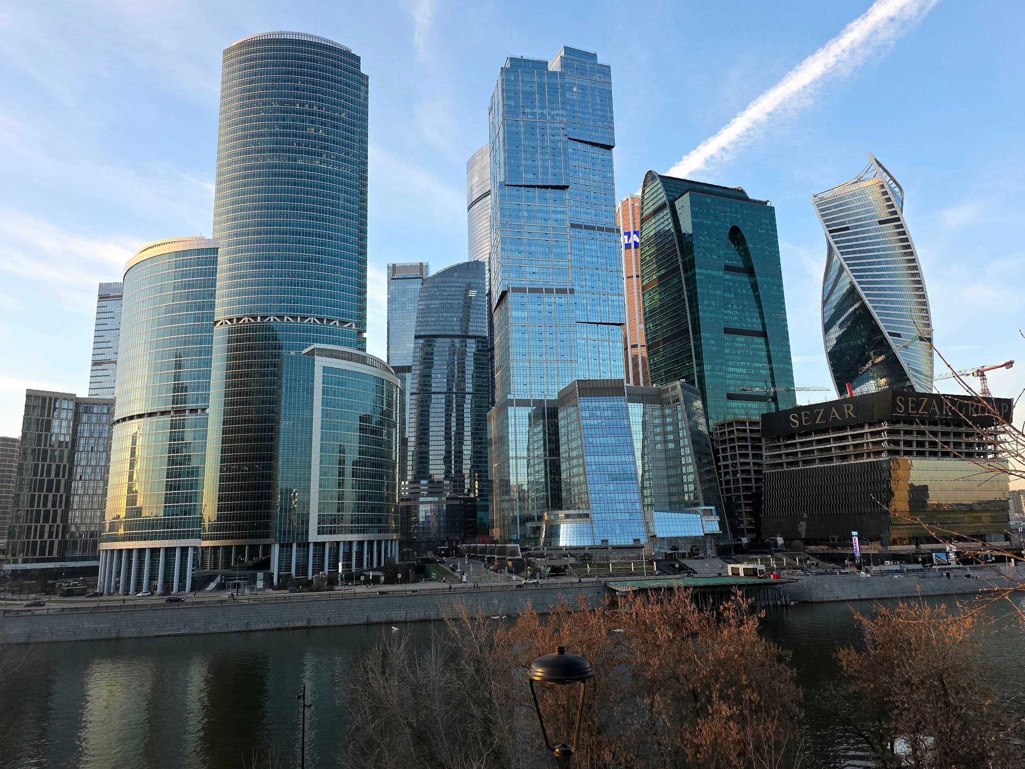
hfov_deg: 73.9
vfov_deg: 58.9
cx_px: 512
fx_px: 681
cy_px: 384
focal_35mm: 23
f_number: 1.7
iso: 50
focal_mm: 6.3
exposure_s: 1/370
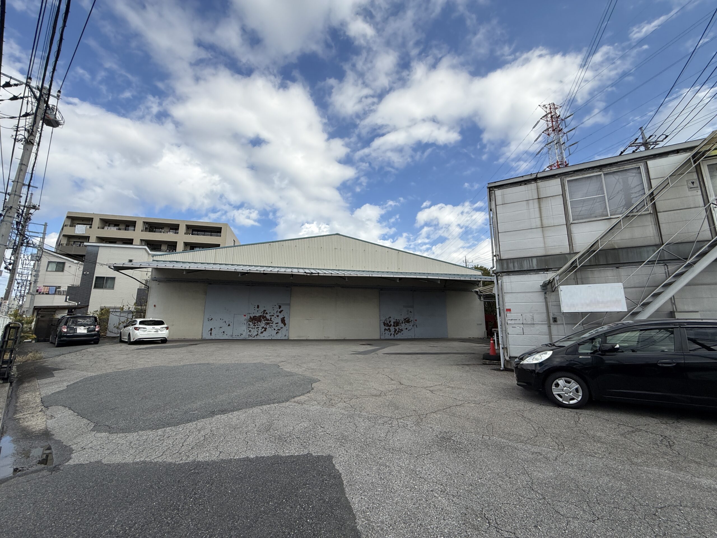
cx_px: 358
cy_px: 269
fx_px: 290
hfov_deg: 102.1
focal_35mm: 14
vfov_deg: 85.7
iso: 50
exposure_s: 1/2092
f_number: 2.2
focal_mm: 2.22
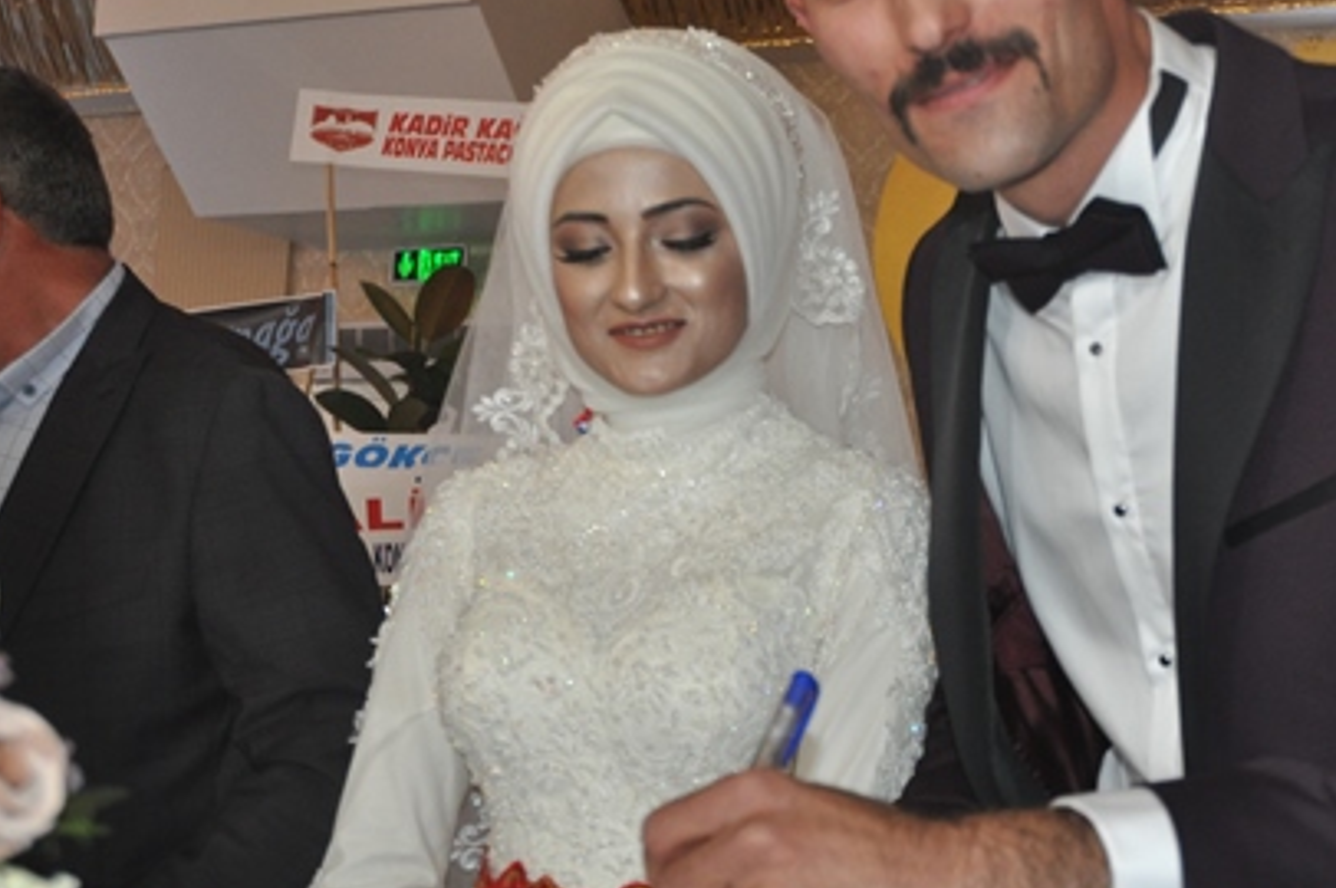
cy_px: 423
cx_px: 902
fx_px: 2365
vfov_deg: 21.3
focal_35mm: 64
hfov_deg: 31.3
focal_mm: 27
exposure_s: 1/60
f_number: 3.8
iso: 800
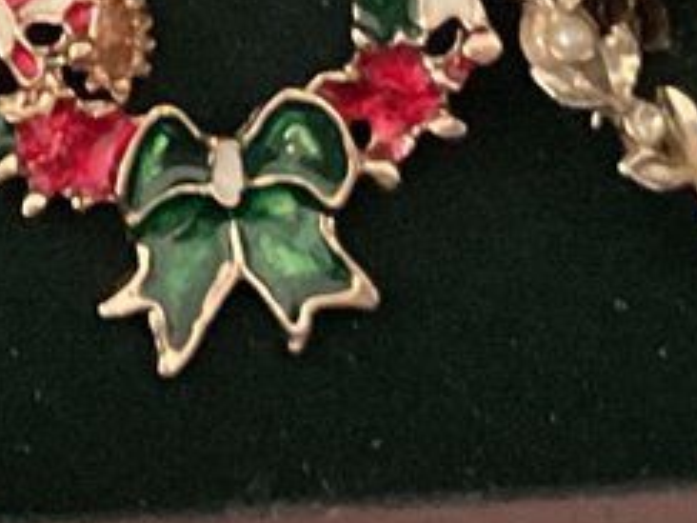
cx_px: -119
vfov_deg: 7.5
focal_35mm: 180
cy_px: -862
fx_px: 3624
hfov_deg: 10.8
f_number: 1.8
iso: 500
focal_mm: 3
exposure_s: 1/15
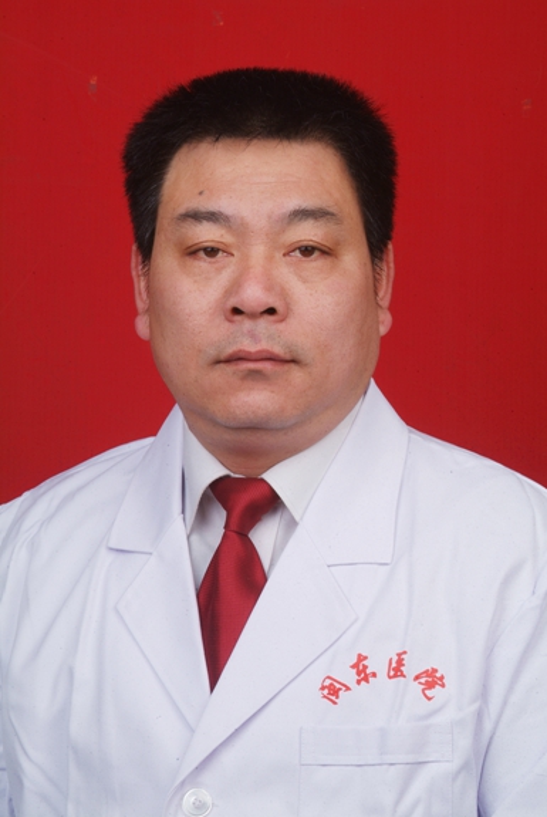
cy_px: 408
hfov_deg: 12.2
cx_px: 274
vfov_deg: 18.1
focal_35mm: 113
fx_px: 2568
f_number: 19
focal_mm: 75
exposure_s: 1/90
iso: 100
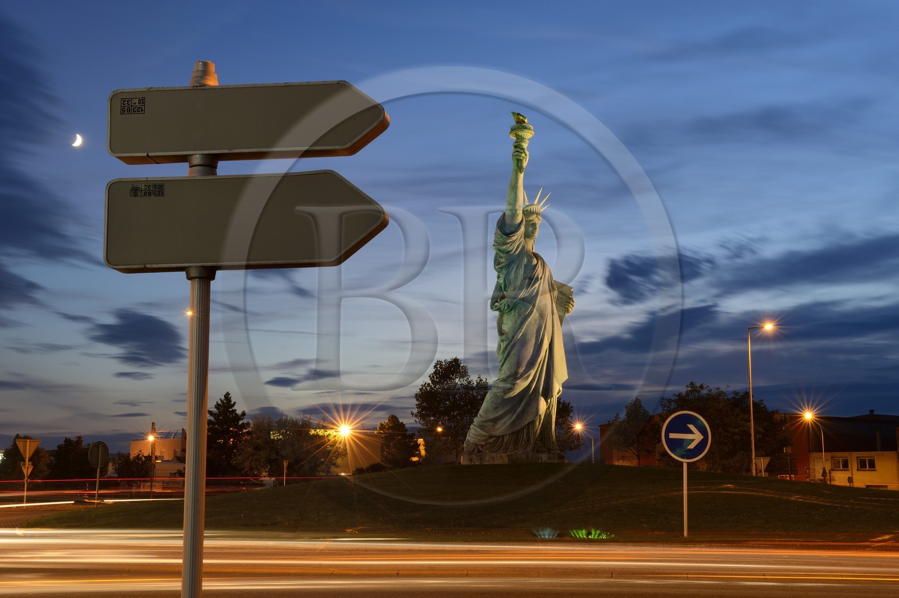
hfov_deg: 41.1
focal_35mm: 48
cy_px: 299
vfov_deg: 28.0
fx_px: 1198
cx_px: 450
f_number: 22
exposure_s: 25
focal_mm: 48
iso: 100
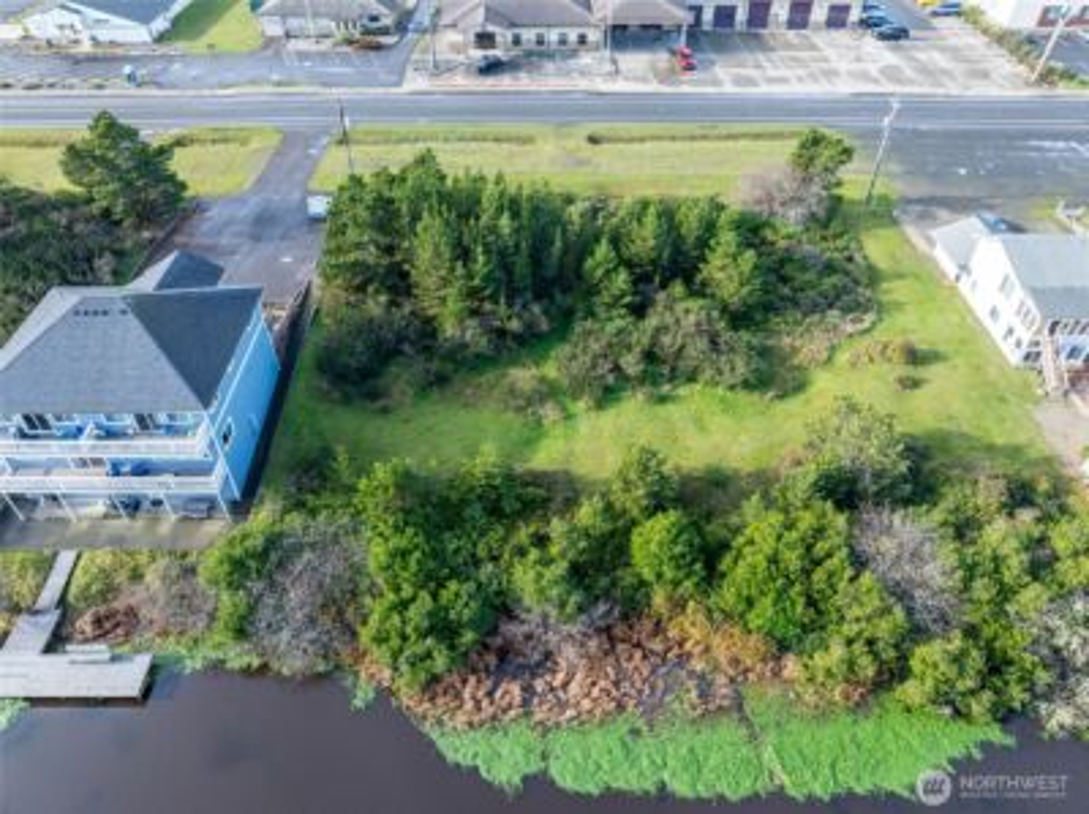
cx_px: 544
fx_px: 754
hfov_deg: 71.7
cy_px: 407
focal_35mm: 24
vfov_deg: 56.7
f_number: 2.8
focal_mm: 12.29
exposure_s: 1/1000
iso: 130
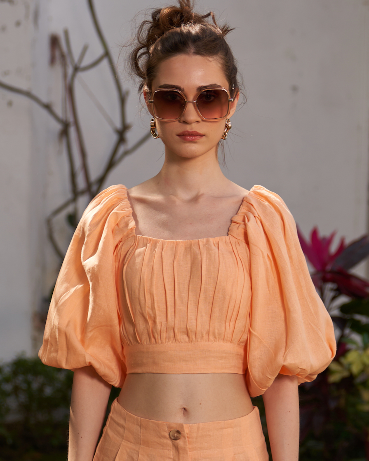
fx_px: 1174
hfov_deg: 17.9
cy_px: 238
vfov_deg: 22.2
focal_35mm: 86
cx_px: 184
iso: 50
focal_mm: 51
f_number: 2.8
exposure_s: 1/400
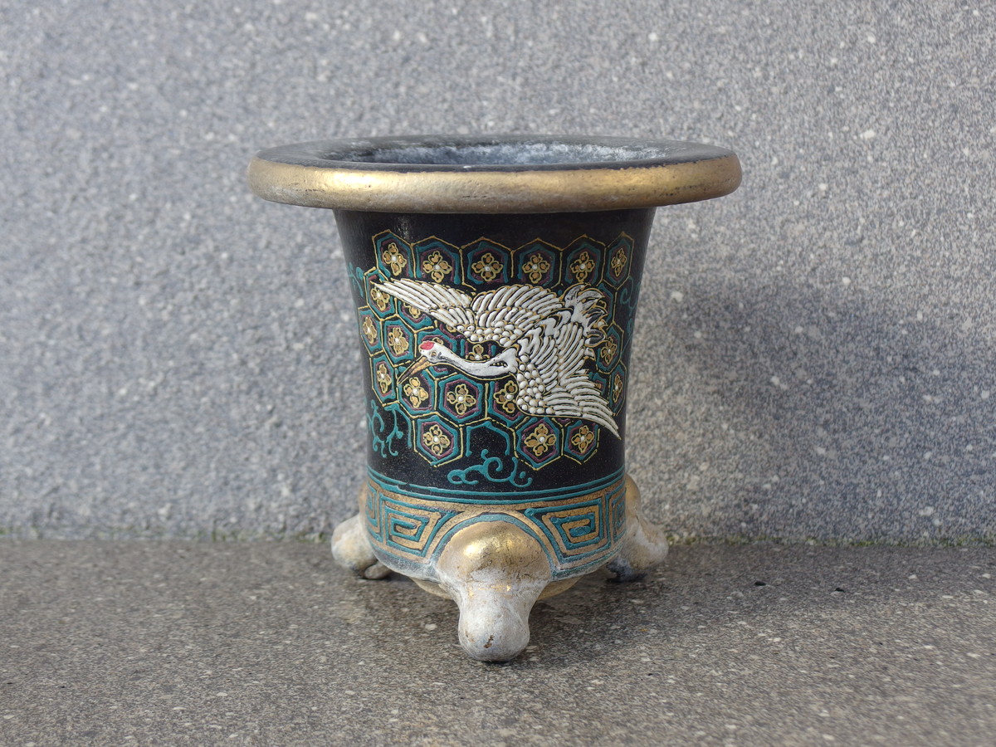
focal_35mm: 60
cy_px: 374
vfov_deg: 24.4
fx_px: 1726
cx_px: 498
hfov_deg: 32.2
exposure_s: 1/100
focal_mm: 12.8
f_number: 2.8
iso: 100
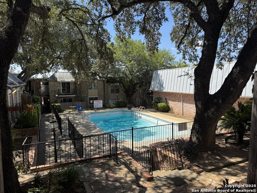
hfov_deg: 71.6
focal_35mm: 24
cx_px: 128
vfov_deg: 56.8
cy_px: 96
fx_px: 178
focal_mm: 6.76
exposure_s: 1/1869
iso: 80
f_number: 1.78
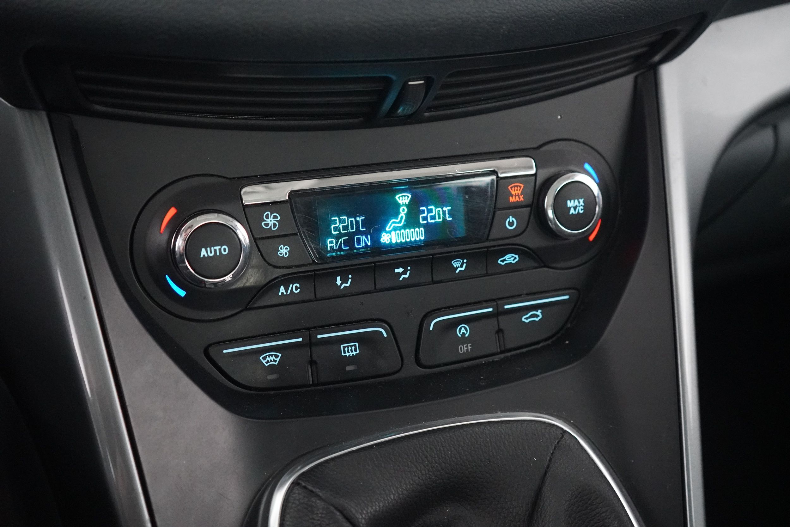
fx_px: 922
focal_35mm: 42
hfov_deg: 46.4
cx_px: 395
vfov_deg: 31.9
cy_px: 264
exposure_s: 1/13
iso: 6400
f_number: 3.5
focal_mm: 28
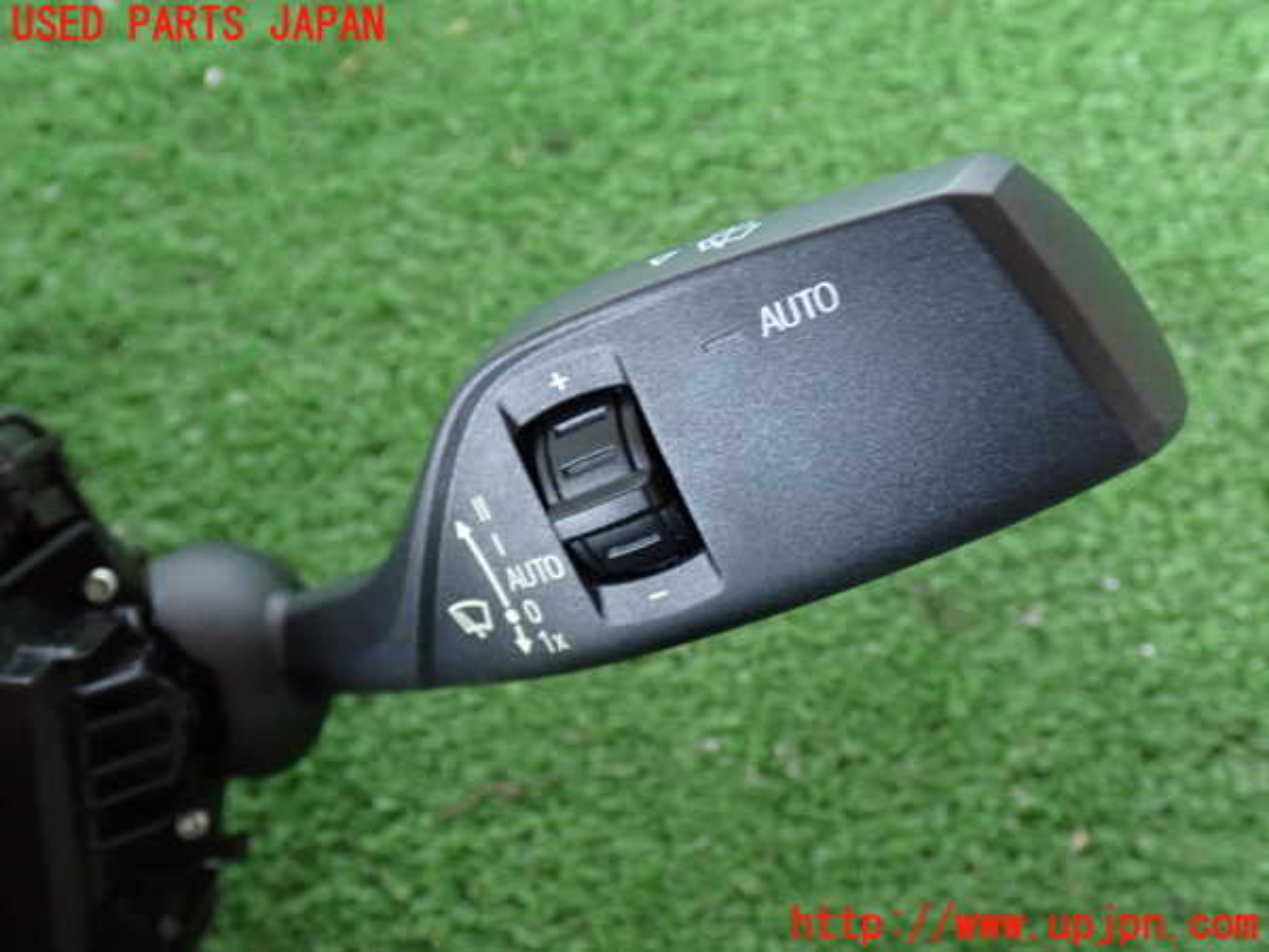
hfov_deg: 49.0
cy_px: 476
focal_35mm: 38
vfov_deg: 37.7
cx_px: 634
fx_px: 1393
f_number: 2.7
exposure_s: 1/25
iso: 800
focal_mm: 6.83
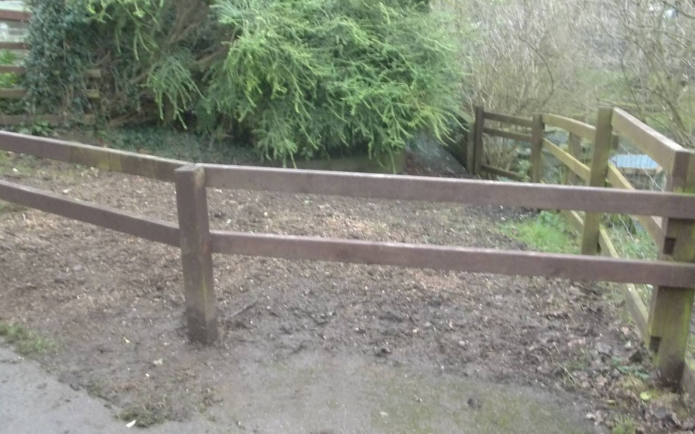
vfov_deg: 35.3
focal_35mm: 36
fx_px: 682
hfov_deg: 54.0
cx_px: 347
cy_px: 182
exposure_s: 1/8
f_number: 3.3
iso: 370
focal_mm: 5.9
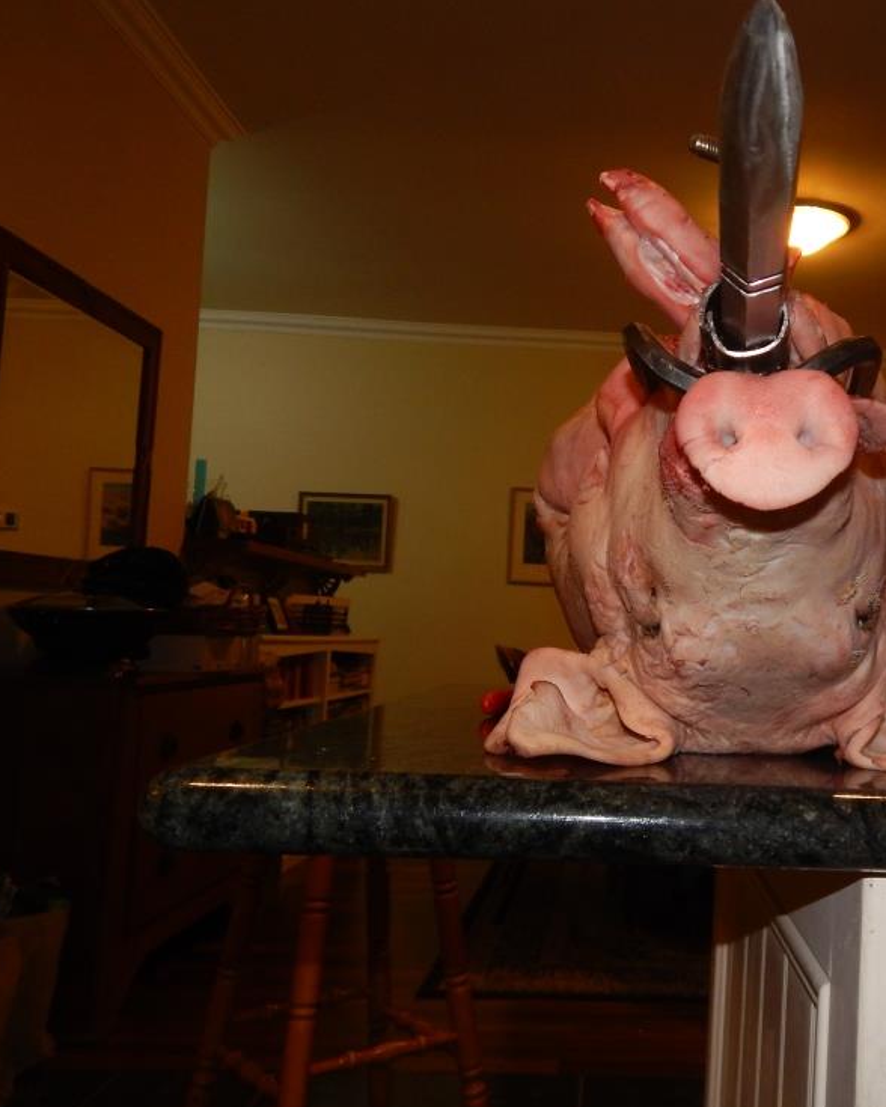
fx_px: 1114
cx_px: 699
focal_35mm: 34
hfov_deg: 41.6
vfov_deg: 52.8
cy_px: 551
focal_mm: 4.5
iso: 200
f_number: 3.1
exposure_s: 1/30
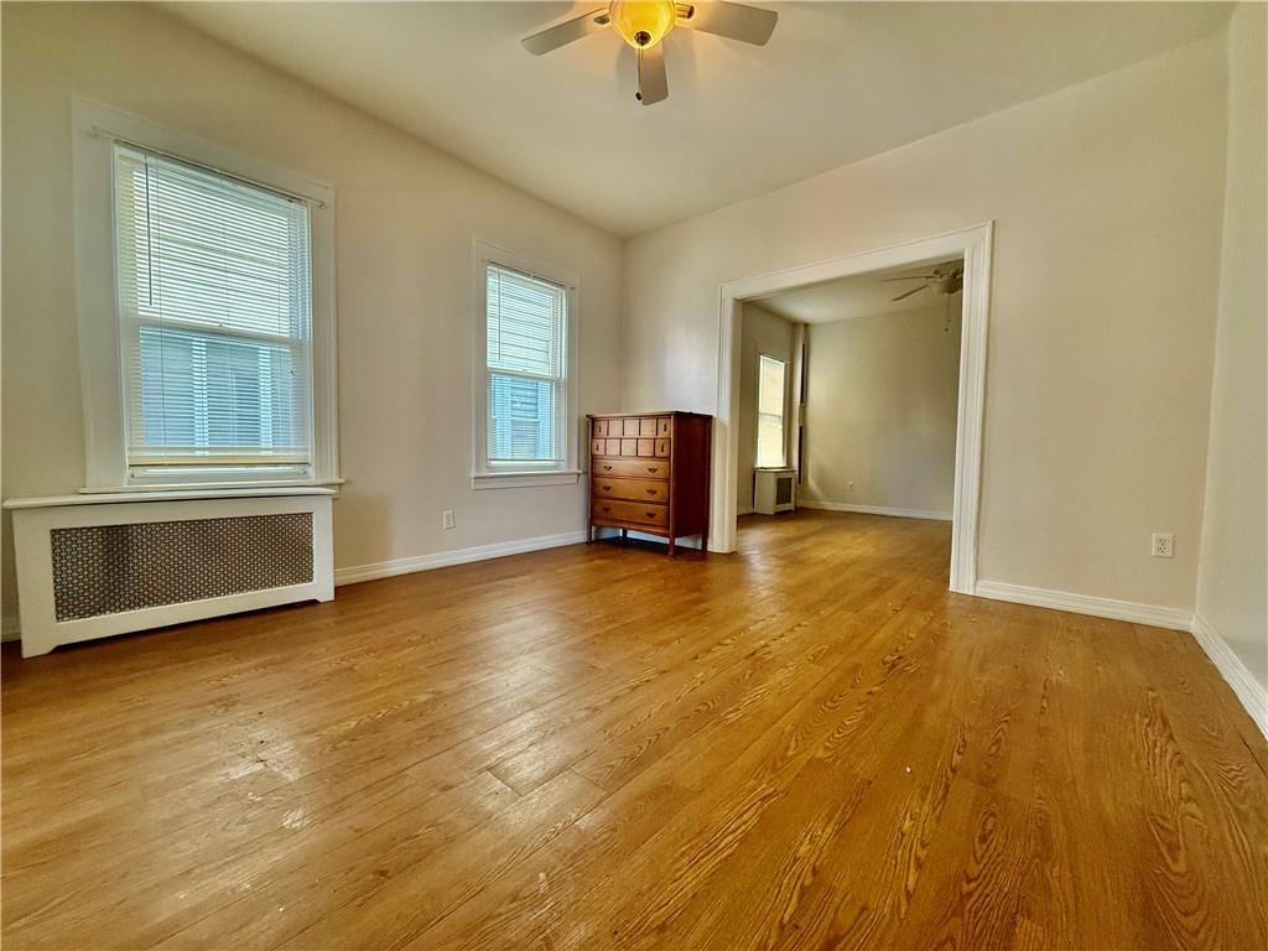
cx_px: 634
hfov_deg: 102.1
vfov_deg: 85.7
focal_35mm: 14
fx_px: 513
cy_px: 476
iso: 400
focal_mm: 2.22
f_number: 2.2
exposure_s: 1/120
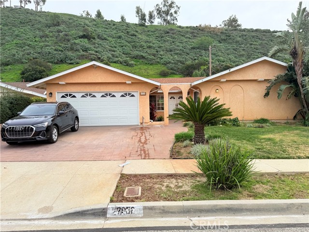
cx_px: 154
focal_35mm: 24
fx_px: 214
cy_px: 116
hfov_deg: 71.6
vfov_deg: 56.8
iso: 80
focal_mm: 6.76
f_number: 1.78
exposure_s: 1/2611
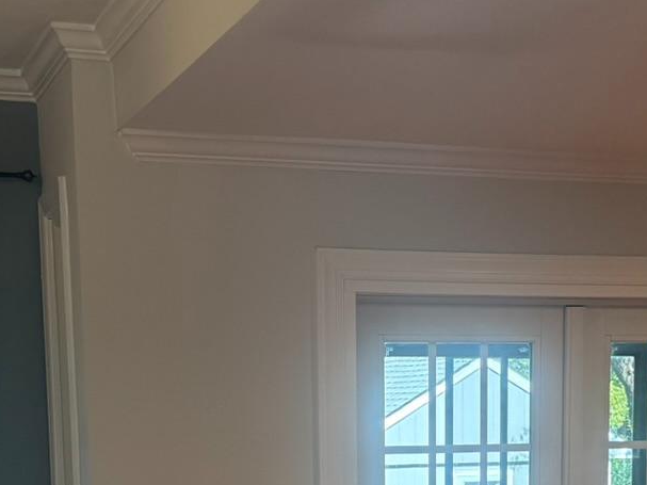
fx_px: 1514
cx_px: 370
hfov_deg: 24.1
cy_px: 595
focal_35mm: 81
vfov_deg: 17.3
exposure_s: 1/236
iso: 160
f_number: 1.78
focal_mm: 6.76
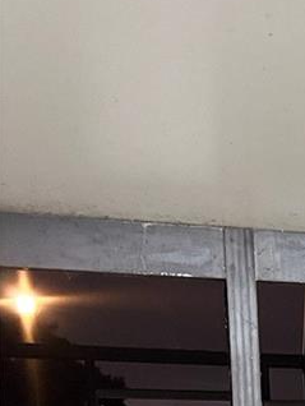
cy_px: 706
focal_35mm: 98
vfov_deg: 16.9
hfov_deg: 13.4
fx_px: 1150
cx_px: 572
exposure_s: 1/60
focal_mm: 5.96
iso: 400
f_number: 1.6
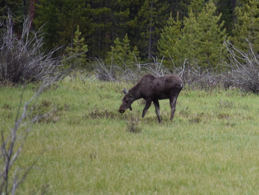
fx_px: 5118
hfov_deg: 2.9
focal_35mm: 684
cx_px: 268
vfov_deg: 2.2
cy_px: 47
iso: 360
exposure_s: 1/640
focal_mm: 300
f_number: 5.6
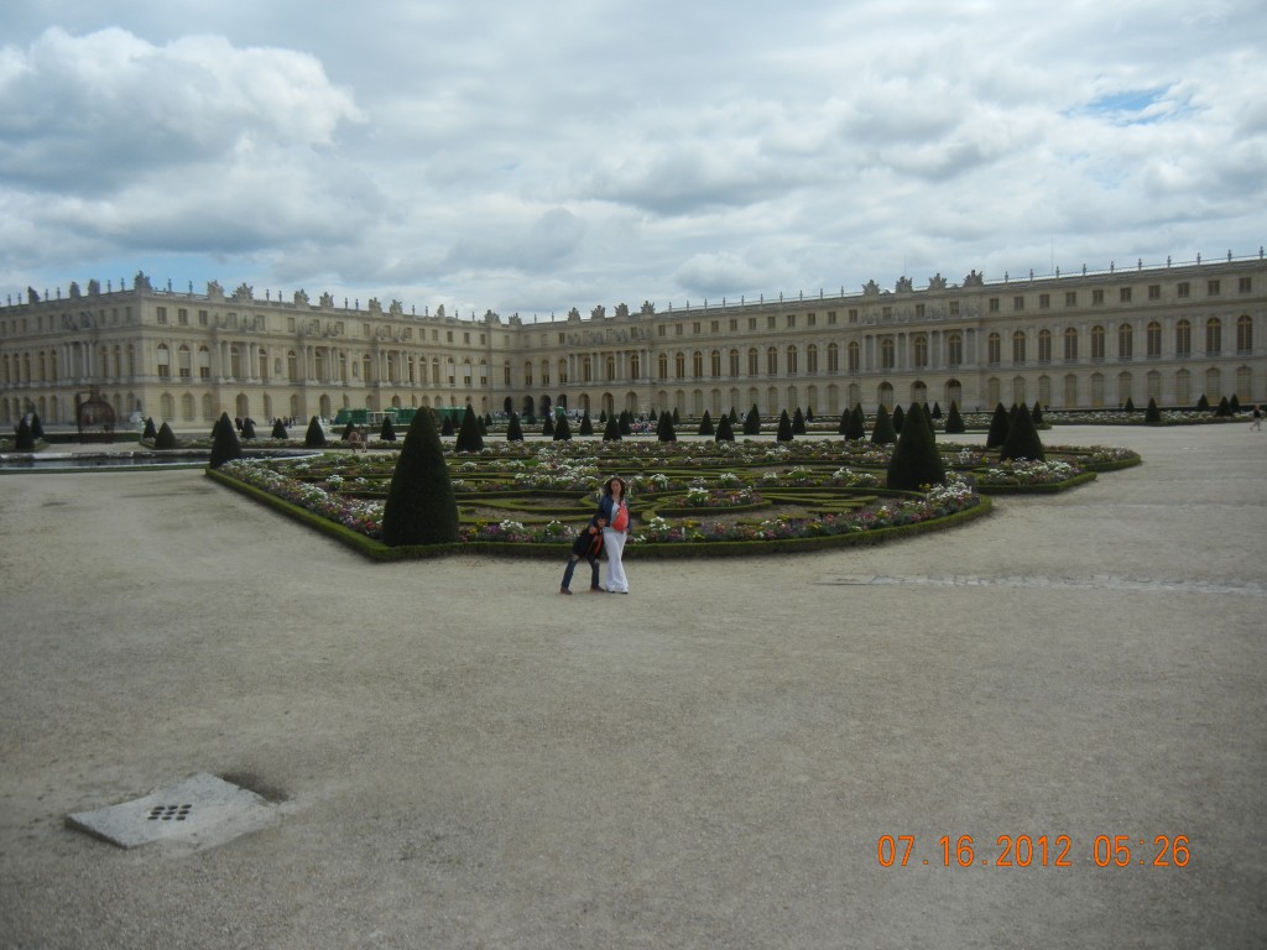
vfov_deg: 46.8
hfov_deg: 60.0
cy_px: 475
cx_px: 634
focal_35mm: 30
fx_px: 1098
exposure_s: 1/644
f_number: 7
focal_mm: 5.4
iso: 160
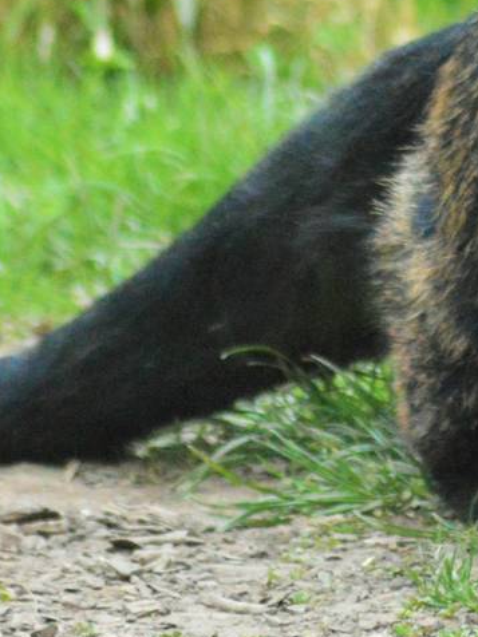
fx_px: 17373
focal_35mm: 944
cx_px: 739
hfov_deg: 1.6
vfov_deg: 2.1
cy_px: 221
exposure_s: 1/3200
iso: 6400
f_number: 4.8
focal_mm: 195
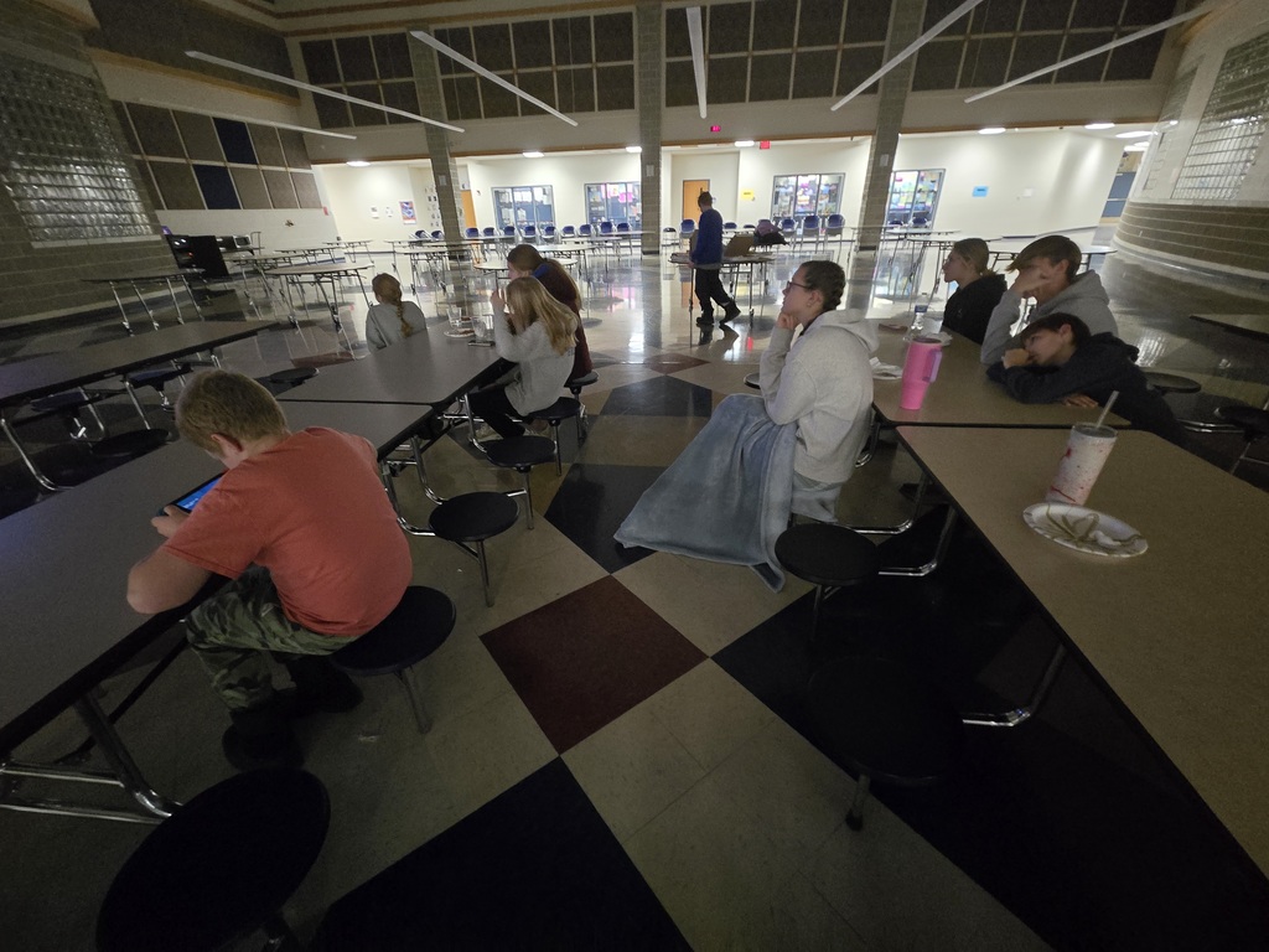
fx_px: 477
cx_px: 634
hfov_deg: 106.2
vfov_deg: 89.9
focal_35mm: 13
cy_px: 476
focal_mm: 2.2
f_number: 2.2
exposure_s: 1/24
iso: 1600
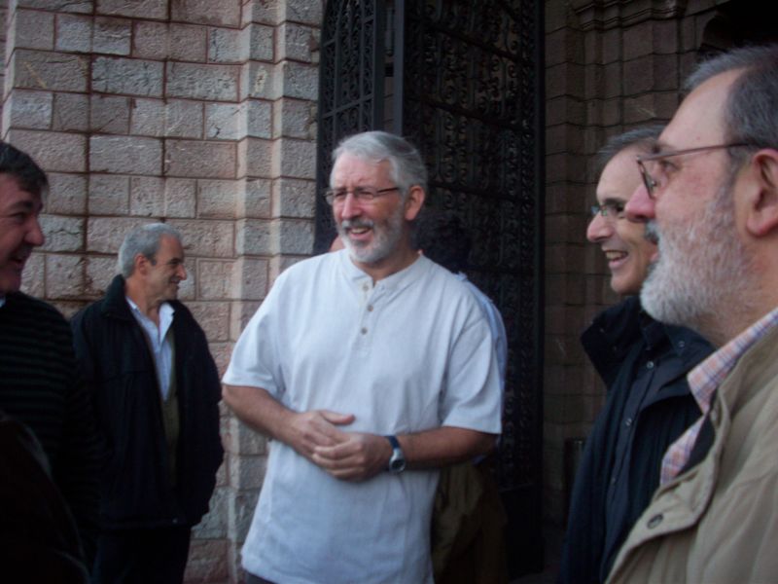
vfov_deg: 38.7
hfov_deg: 50.1
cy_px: 292
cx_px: 389
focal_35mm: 37
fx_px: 832
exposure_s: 1/291
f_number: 2.8
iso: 80
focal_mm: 6.2
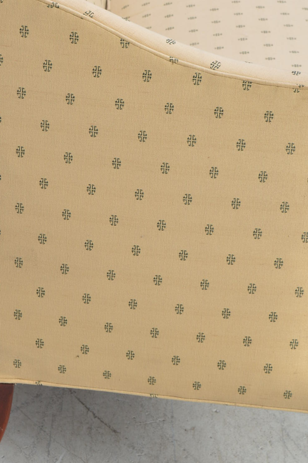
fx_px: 1491
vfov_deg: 17.6
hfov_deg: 11.8
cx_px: 154
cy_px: 155
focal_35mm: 116
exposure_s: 1/100
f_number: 9
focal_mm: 38
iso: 100
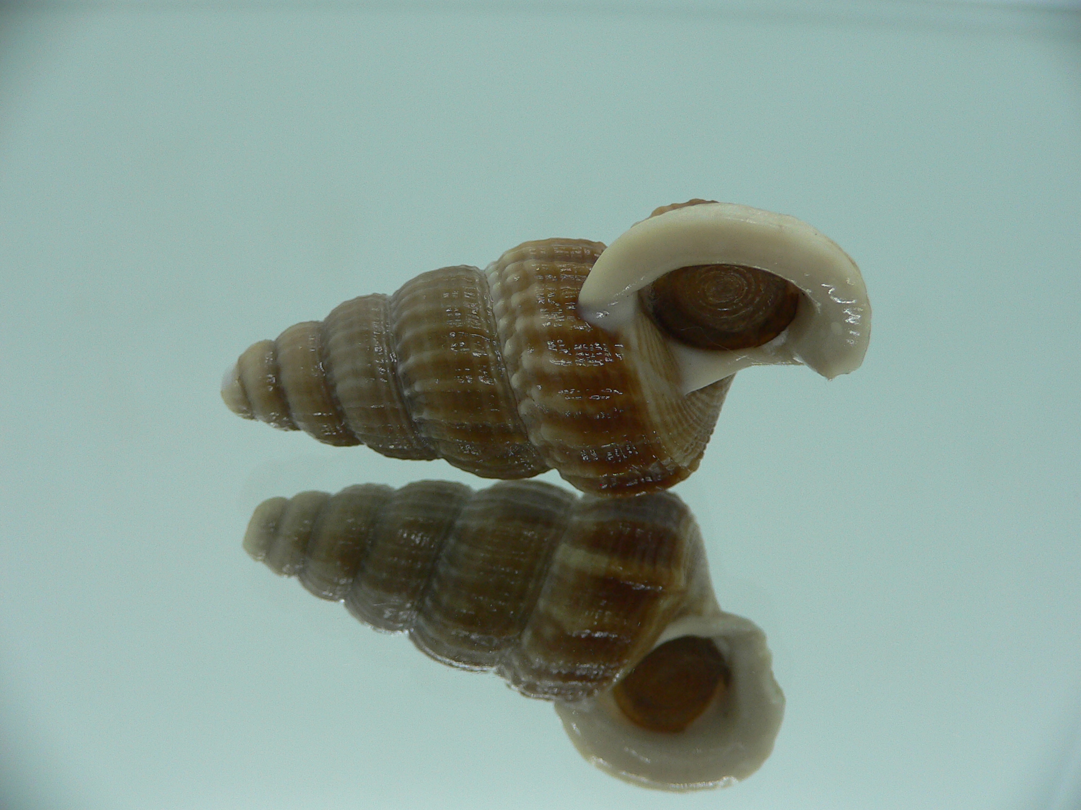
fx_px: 1093
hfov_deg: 52.6
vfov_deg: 40.7
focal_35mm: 35
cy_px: 405
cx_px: 540
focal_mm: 4.6
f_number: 2.8
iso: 80
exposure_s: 1/60
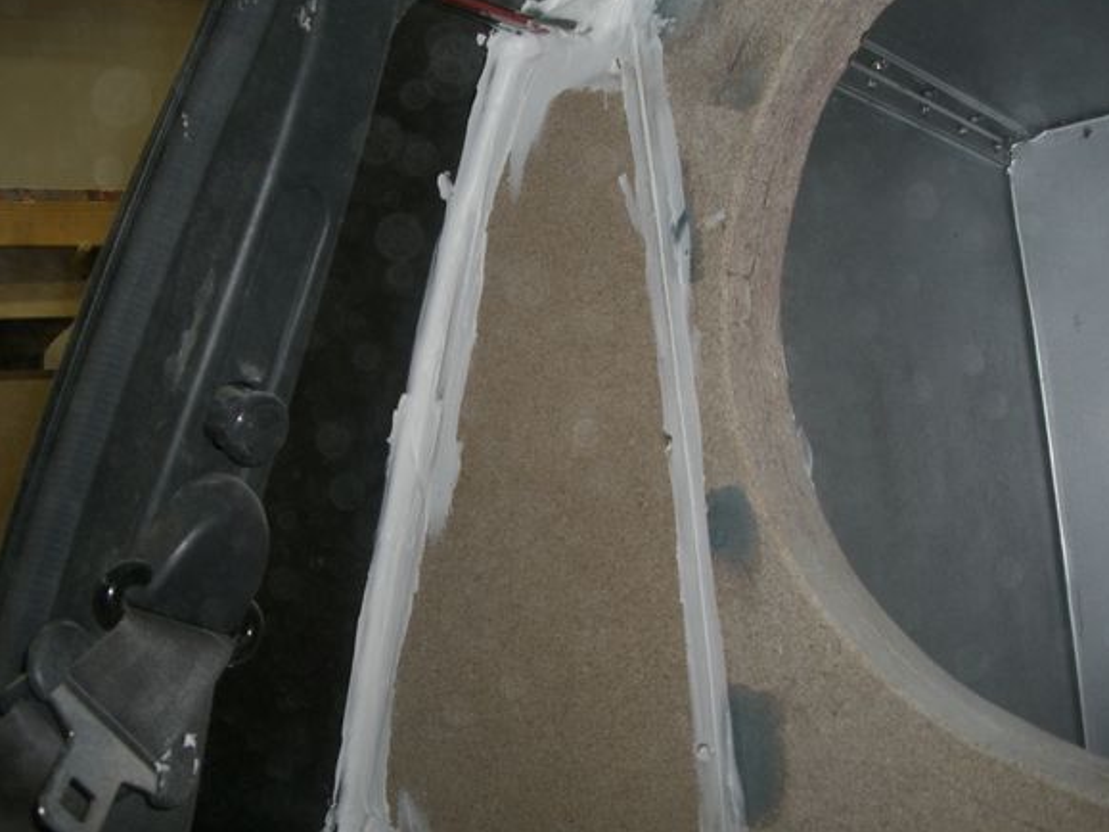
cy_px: 437
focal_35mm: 42
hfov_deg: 44.8
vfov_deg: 34.3
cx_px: 519
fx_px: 1345
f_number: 2.7
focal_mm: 6.2
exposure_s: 1/60
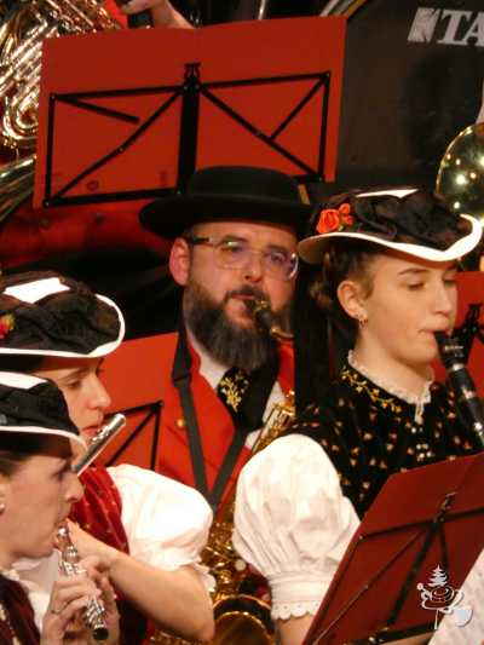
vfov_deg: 1.7
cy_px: 322
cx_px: 242
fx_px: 22362
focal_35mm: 1200
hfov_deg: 1.2
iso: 1250
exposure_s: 1/125
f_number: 5.9
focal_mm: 215
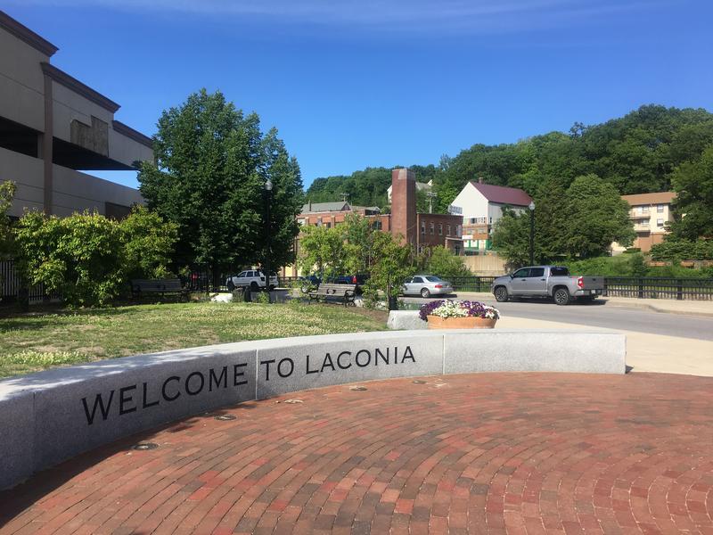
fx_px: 597
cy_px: 268
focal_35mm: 29
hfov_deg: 61.7
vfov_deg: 48.2
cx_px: 356
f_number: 2.2
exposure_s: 1/1054
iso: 25
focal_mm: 4.15
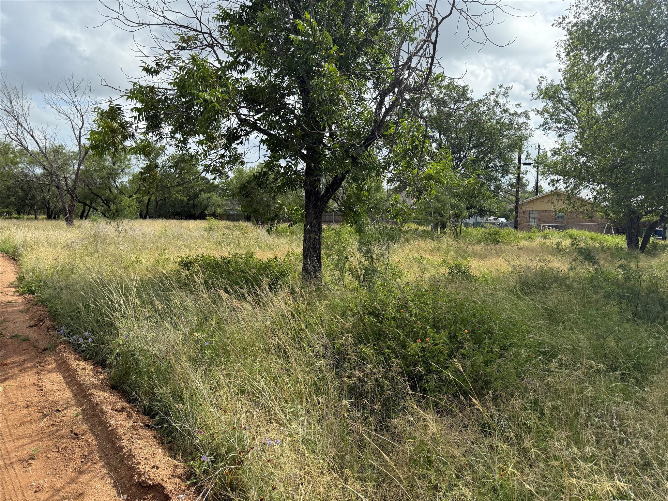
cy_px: 250
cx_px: 334
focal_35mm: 24
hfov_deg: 71.6
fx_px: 463
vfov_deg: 56.8
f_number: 1.78
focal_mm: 6.76
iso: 100
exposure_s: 1/5319
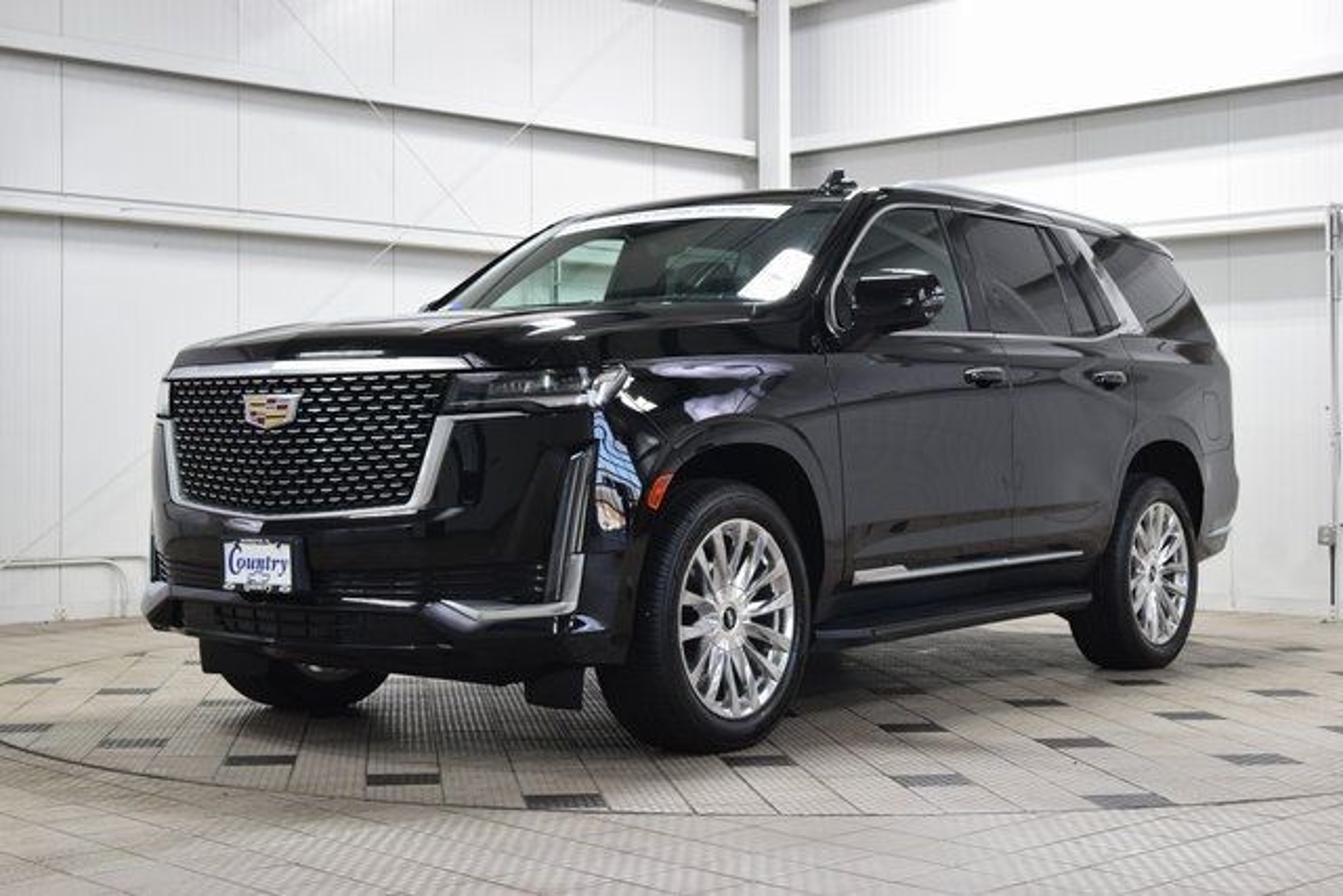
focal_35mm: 54
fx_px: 2015
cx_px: 672
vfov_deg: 25.1
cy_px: 448
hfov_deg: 36.9
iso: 560
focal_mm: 36
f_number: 6.3
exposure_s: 1/15
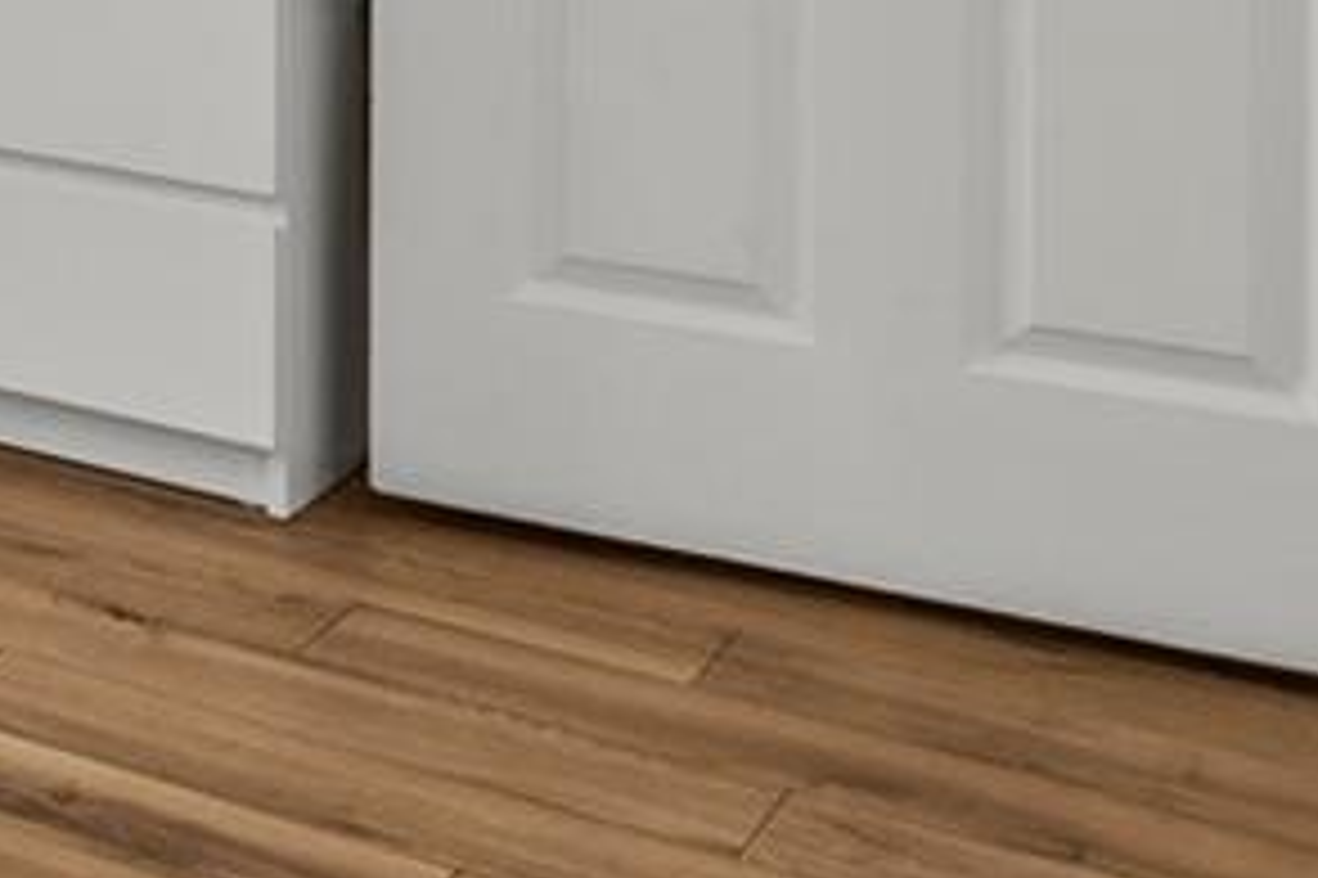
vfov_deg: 14.7
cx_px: -1381
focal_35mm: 82
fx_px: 3000
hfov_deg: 17.3
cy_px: -662
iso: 500
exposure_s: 1/10
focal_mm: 15
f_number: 9
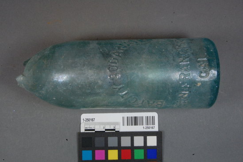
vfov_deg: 26.4
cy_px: 81
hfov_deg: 38.9
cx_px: 122
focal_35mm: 51
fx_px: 344
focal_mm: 34
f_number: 29
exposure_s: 1/30
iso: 1600
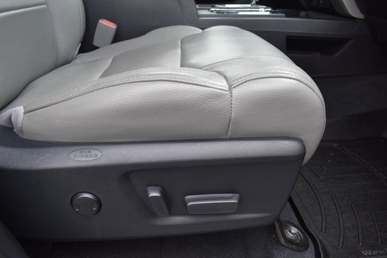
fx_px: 290
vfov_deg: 48.0
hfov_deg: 67.4
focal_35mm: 27
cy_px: 129
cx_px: 194
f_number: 5.6
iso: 400
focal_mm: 18
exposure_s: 1/250
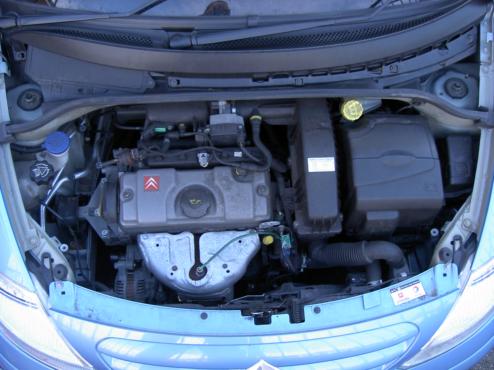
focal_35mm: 39
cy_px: 185
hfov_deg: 47.9
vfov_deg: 36.8
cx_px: 247
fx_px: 557
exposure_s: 1/61.7
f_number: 2.8
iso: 100
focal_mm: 8
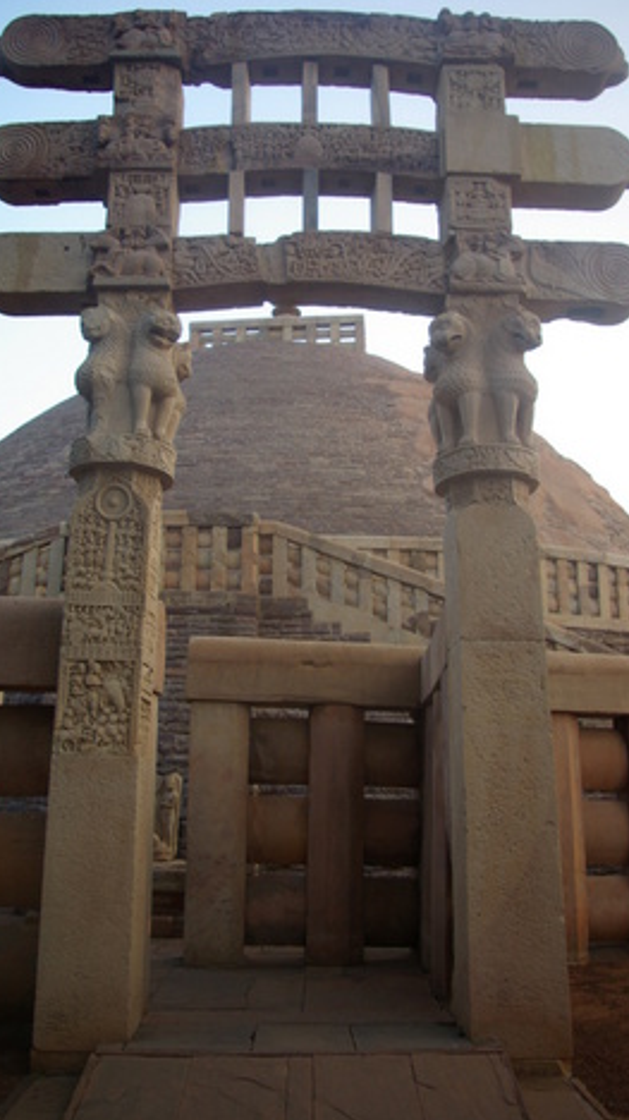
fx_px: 860
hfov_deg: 40.2
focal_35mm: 29
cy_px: 553
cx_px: 313
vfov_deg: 66.1
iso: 200
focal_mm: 18
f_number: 4
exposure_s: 1/45
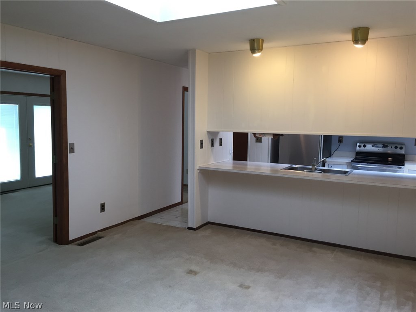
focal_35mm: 29
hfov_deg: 61.7
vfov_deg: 48.2
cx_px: 208
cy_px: 156
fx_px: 349
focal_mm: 4.15
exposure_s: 1/30
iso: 32
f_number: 2.2
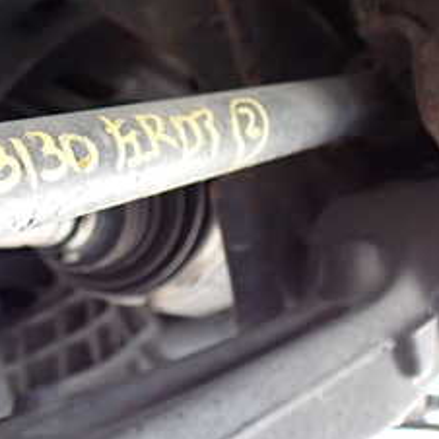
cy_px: 216
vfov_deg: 23.1
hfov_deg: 21.7
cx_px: -58
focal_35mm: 75
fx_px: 1076
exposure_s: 1/30
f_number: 2.4
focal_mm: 5.79
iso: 200
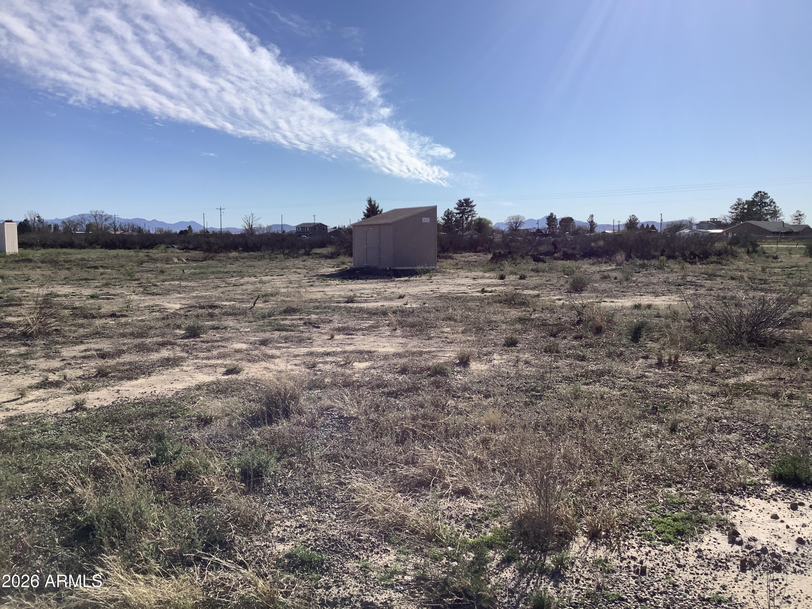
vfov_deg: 45.4
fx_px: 727
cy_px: 304
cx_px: 406
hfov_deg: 58.4
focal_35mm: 31
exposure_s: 1/2551
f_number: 2.4
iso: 25
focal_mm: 3.3
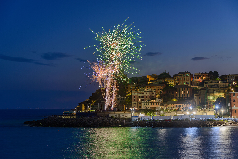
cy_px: 80
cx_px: 119
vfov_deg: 16.1
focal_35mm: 85
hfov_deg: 23.9
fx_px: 562
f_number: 5.6
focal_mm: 85
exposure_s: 6
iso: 100
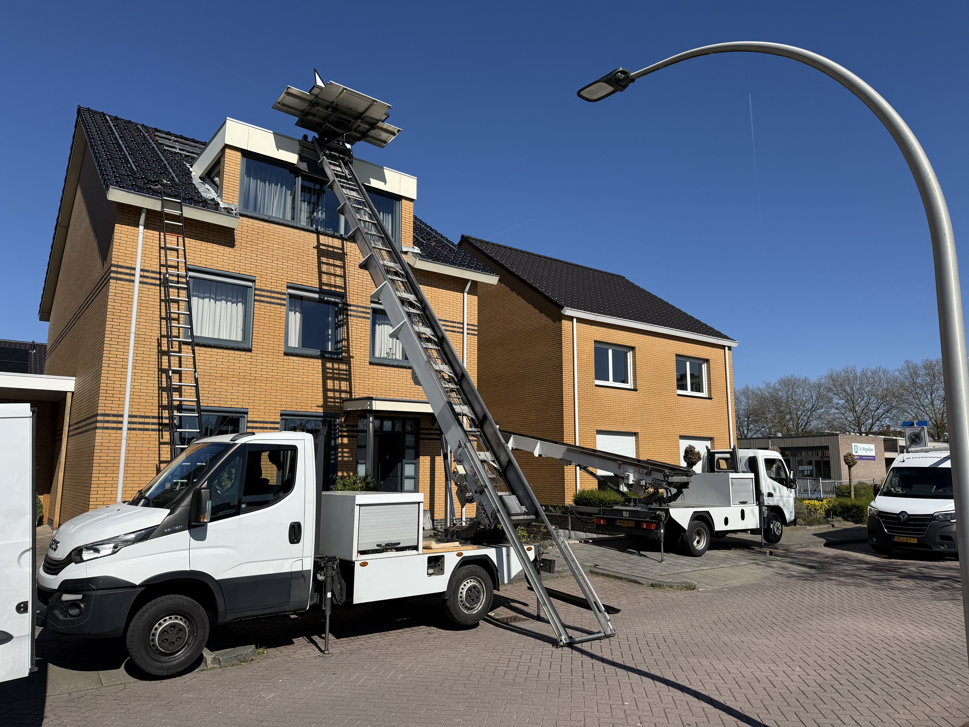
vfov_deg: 56.8
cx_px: 484
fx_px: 672
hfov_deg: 71.6
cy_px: 364
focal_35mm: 24
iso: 80
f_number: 1.78
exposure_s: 1/7353
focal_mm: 6.76
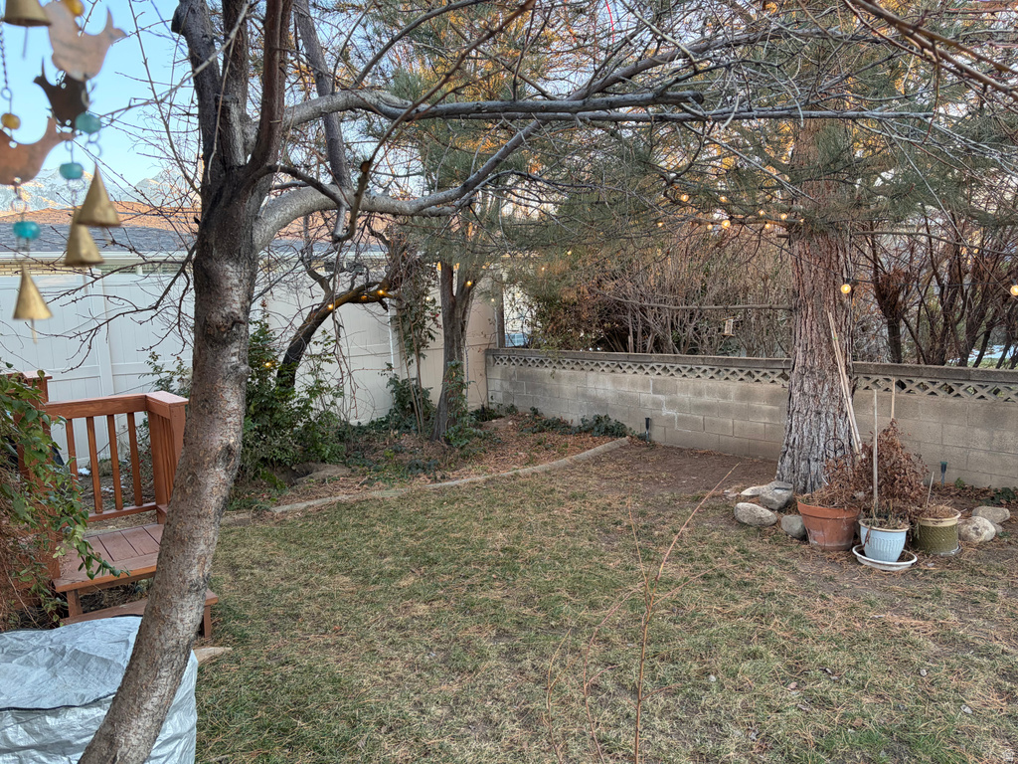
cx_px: 509
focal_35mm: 26
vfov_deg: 53.1
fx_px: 765
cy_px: 382
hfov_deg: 67.3
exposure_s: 1/120
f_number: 1.6
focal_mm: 5.96
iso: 160
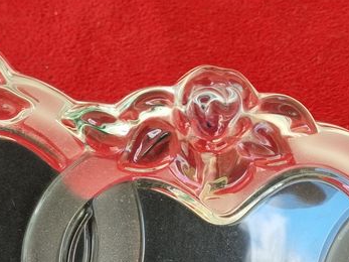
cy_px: 288
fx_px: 756
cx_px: 150
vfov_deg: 18.9
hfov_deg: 26.0
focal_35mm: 75
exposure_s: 1/126
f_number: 1.8
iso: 50
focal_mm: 5.4
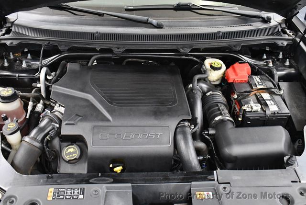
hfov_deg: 53.1
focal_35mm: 36
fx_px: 306
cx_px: 153
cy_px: 102
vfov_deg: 36.9
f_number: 3.5
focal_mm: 18
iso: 3200
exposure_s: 1/100
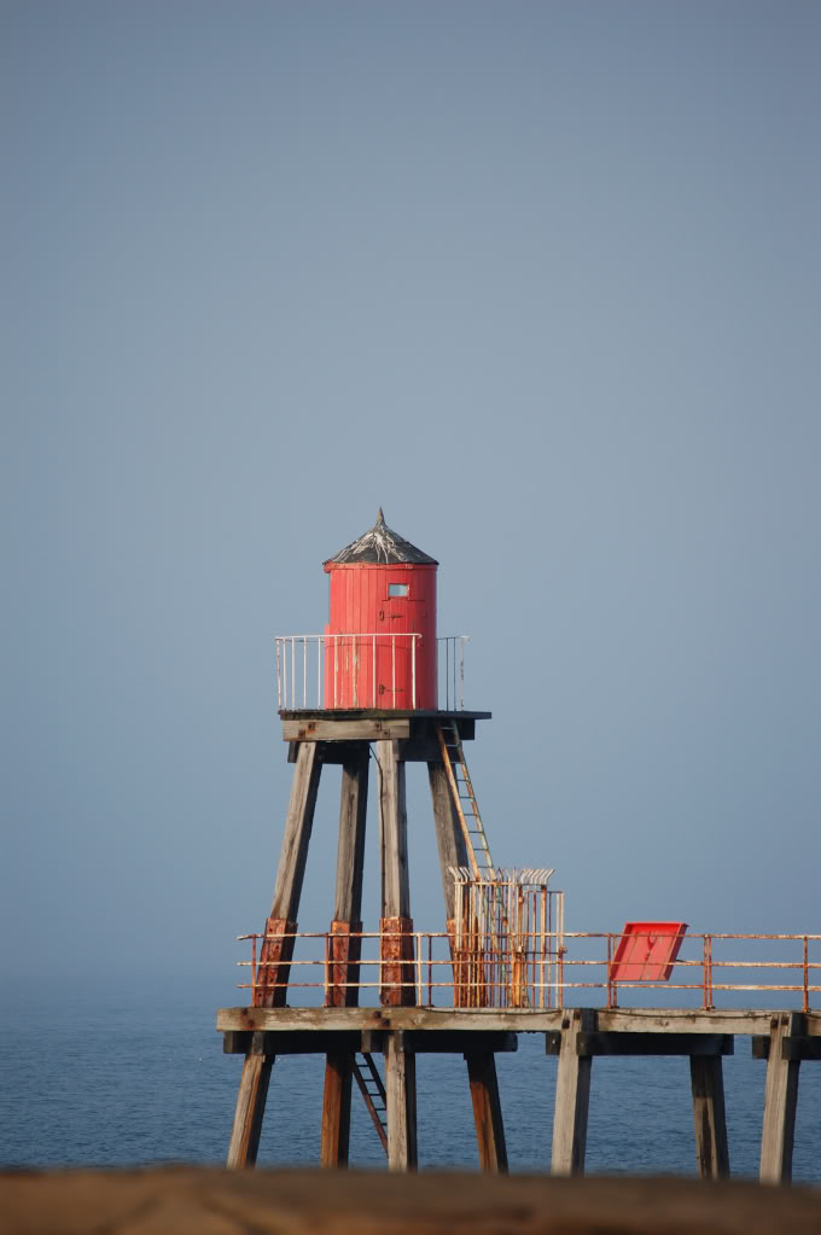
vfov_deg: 6.9
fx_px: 10283
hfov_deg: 4.6
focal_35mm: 300
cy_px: 618
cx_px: 410
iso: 200
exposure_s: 1/640
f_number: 6.3
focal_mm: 200
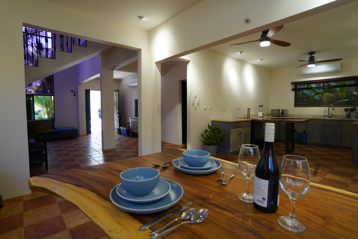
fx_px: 179
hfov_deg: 90.0
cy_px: 120
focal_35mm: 18
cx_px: 179
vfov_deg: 67.4
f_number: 6.3
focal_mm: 18
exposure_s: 1/30
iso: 400
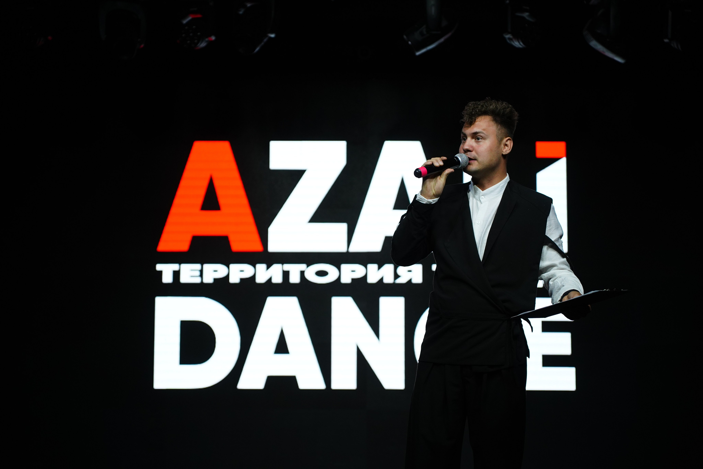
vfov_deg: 23.8
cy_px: 234
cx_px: 352
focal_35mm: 57
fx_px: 1113
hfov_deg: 35.1
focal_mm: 57
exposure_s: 1/160
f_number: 2.8
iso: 1000
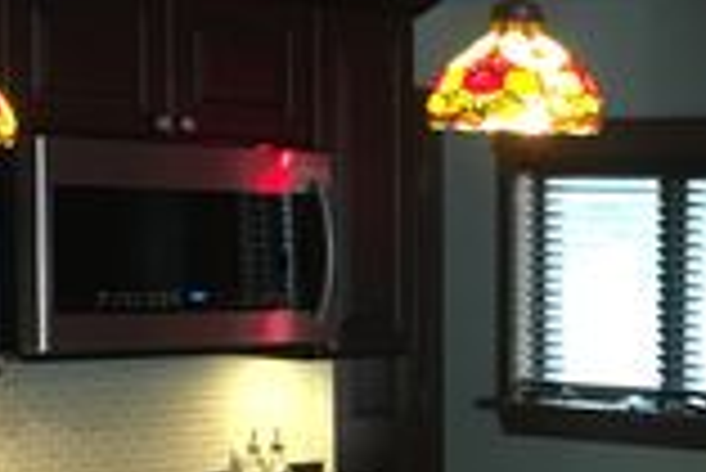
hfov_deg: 16.8
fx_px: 2257
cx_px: 904
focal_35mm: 115
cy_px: 432
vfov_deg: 11.9
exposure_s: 1/24
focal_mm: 4.15
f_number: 2.2
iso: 200
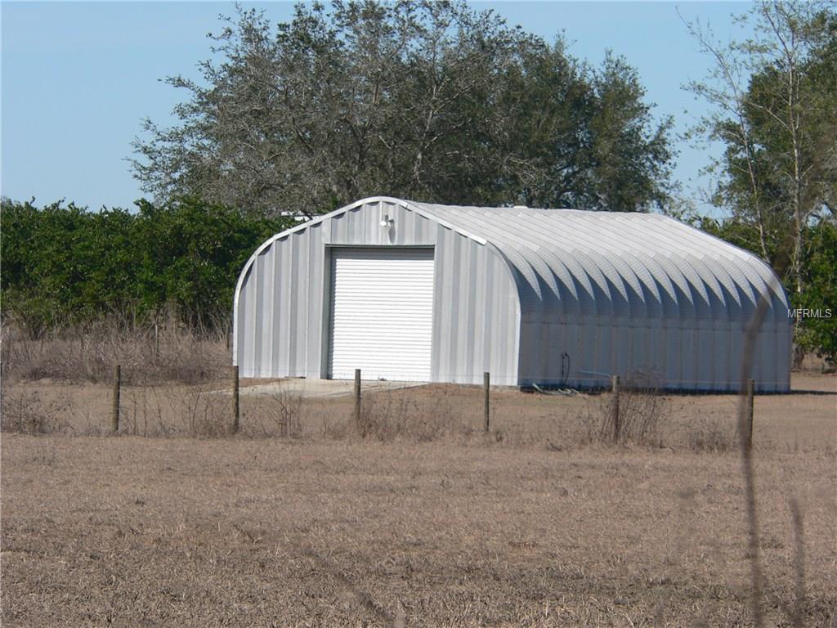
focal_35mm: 266
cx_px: 418
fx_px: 6432
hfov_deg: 7.4
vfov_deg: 5.6
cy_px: 314
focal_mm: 44.3
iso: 80
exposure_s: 1/500
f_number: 5.2
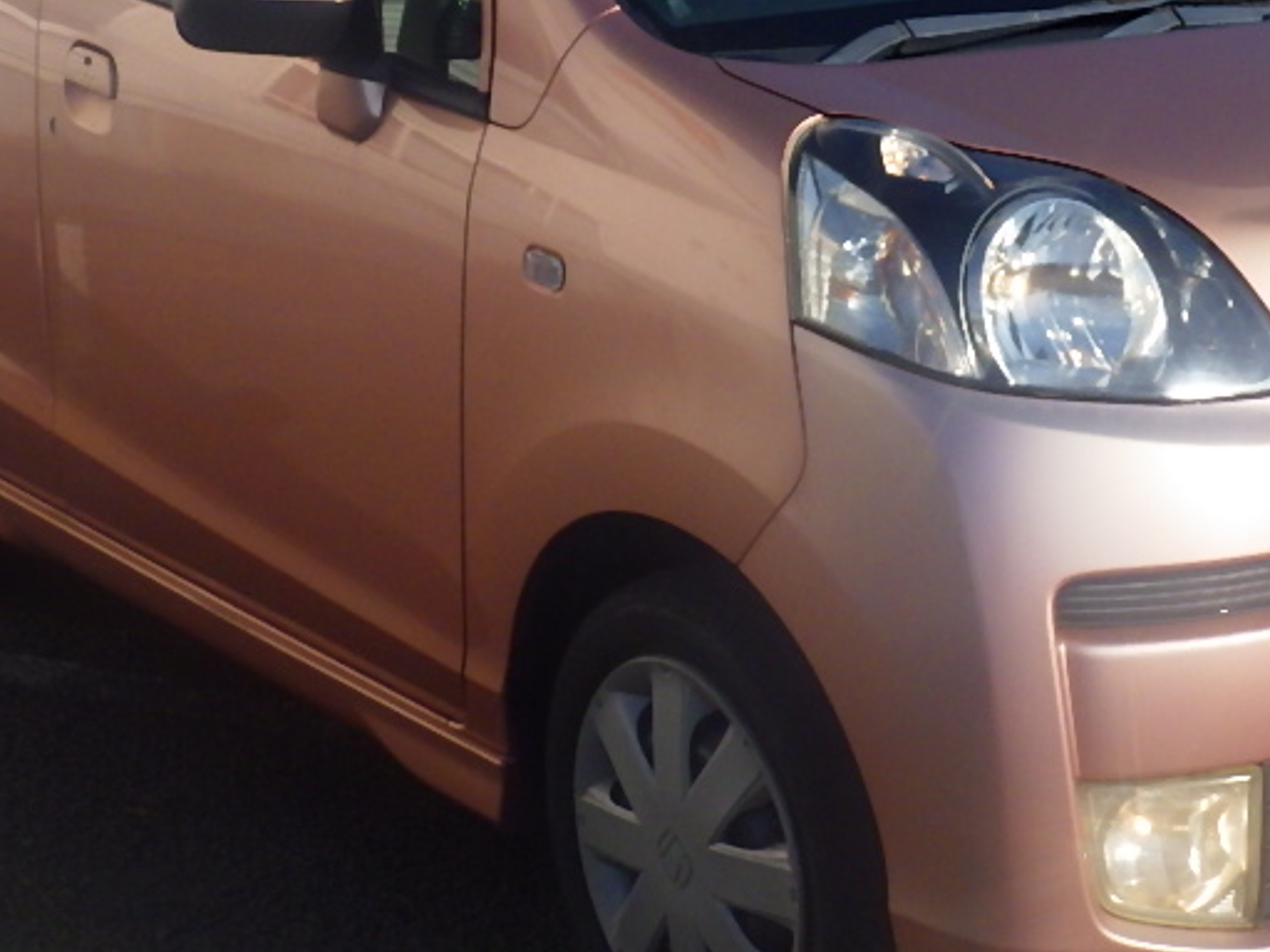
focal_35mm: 84
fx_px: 3082
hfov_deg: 23.2
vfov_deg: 17.5
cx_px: 809
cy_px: 295
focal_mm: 7.5
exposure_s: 1/2000
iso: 250
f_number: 5
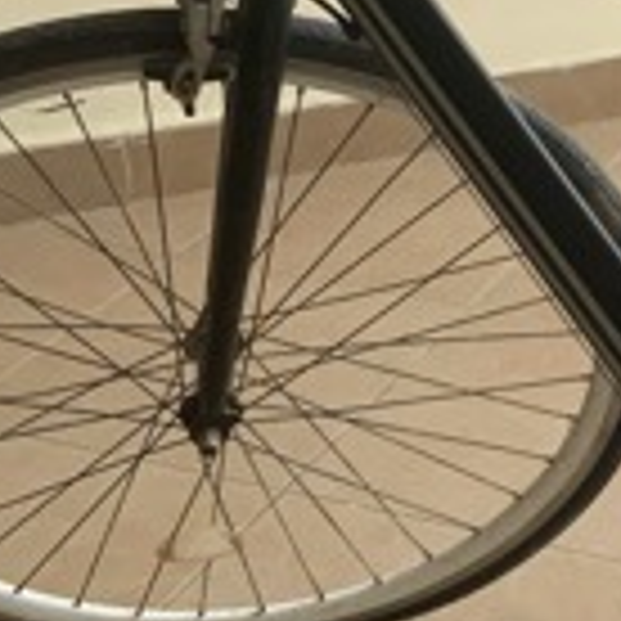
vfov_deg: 18.5
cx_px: 693
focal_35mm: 93
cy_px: 97
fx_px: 1888
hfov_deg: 18.0
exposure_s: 1/331
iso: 16
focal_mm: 3
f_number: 1.8
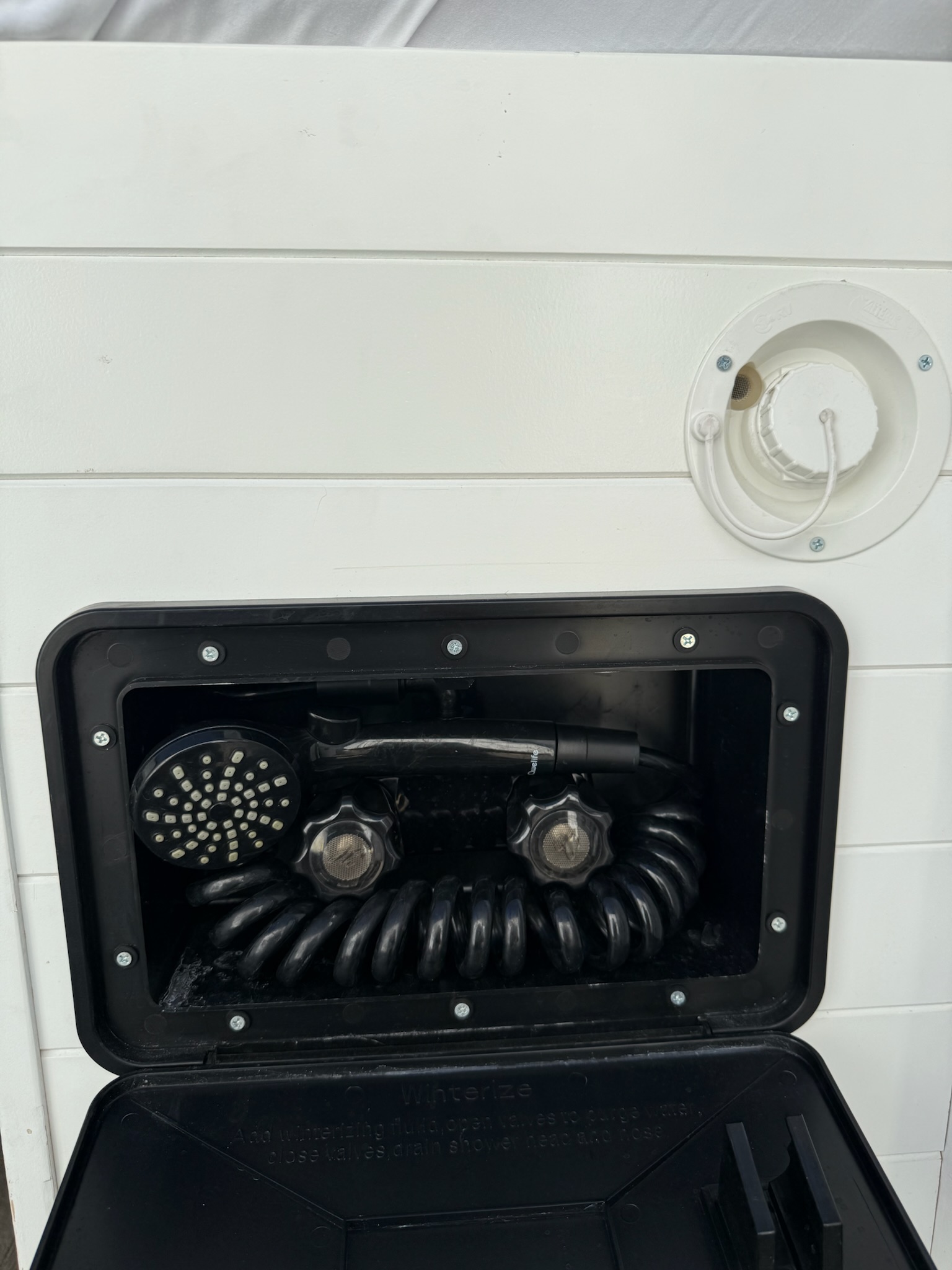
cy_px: 635
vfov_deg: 71.6
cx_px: 476
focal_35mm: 24
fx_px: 880
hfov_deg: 56.8
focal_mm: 6.76
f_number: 1.78
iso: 80
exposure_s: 1/2370
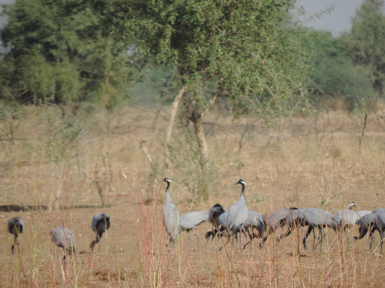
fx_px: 11122
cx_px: 192
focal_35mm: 1000
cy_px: 144
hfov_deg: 2.0
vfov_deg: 1.5
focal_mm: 180
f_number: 5.9
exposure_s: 1/500
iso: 110
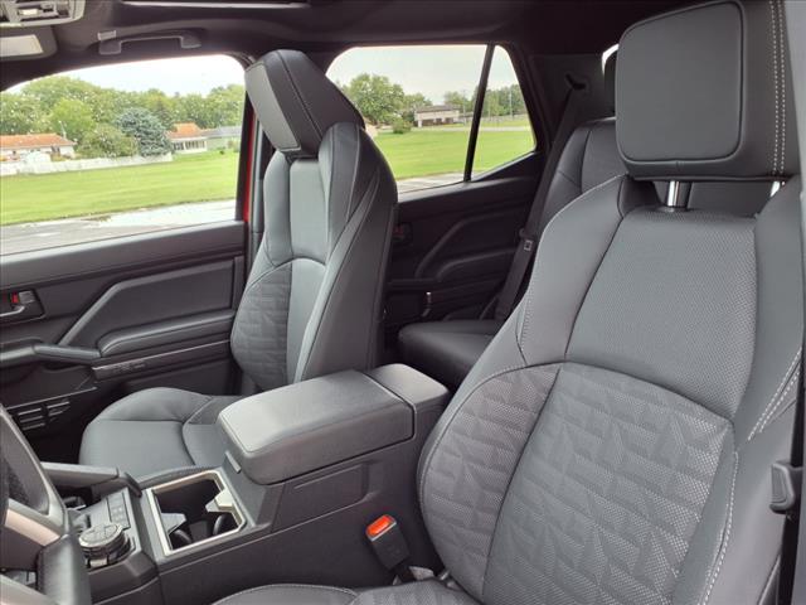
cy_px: 302
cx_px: 403
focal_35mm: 27
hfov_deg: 65.3
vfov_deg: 51.4
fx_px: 629
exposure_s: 1/120
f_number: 1.9
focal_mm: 3.58
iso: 50
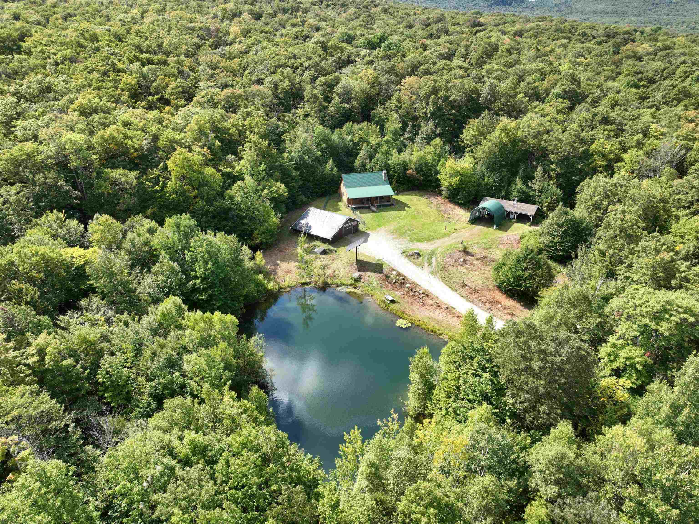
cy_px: 262
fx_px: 484
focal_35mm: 24
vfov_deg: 56.8
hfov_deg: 71.6
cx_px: 350
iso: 100
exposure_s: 1/640
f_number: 2.8
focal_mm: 12.29
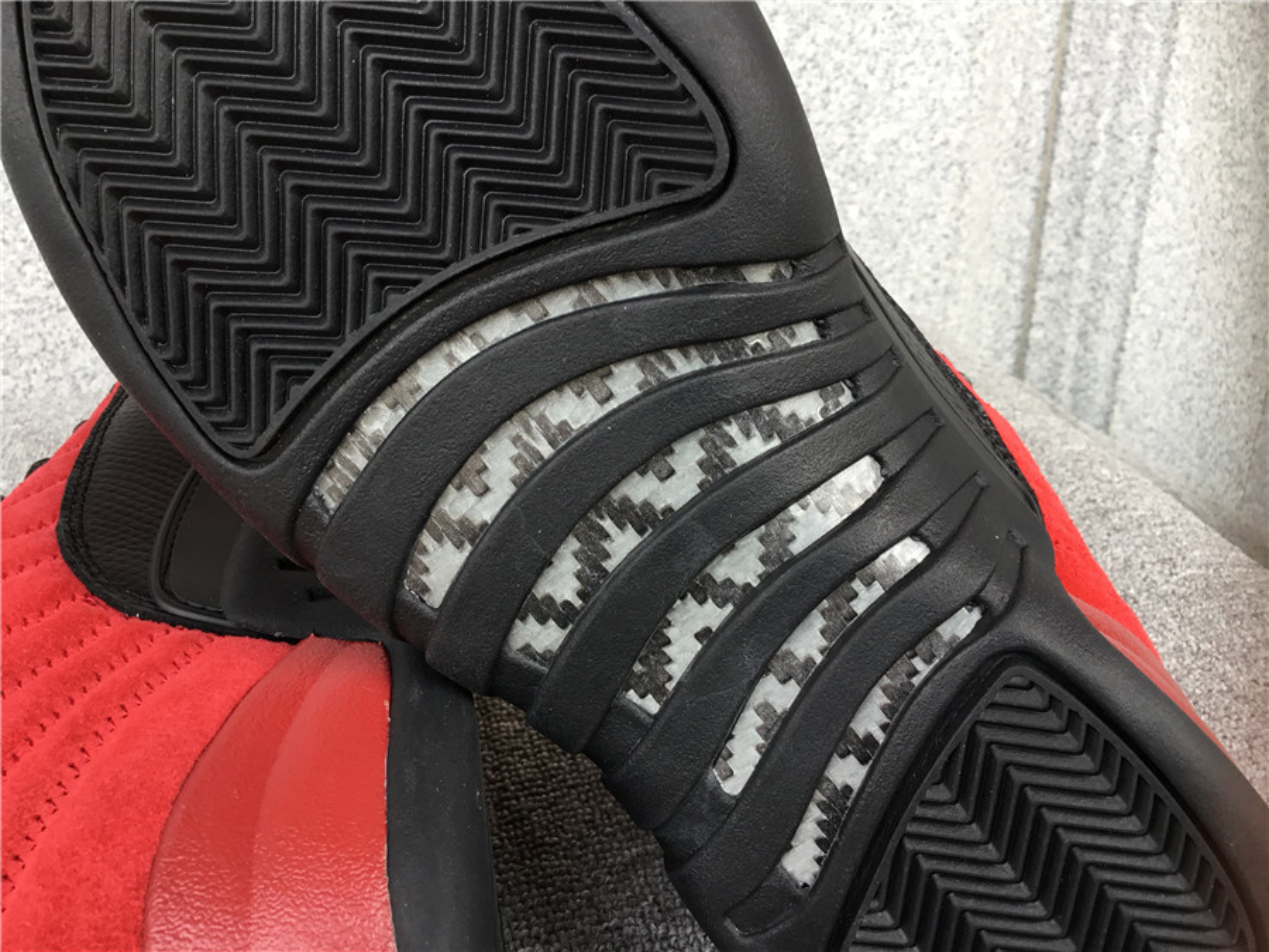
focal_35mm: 31
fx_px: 1136
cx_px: 634
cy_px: 476
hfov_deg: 58.4
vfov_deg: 45.4
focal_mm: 3.3
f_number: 2.4
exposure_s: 1/103
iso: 25
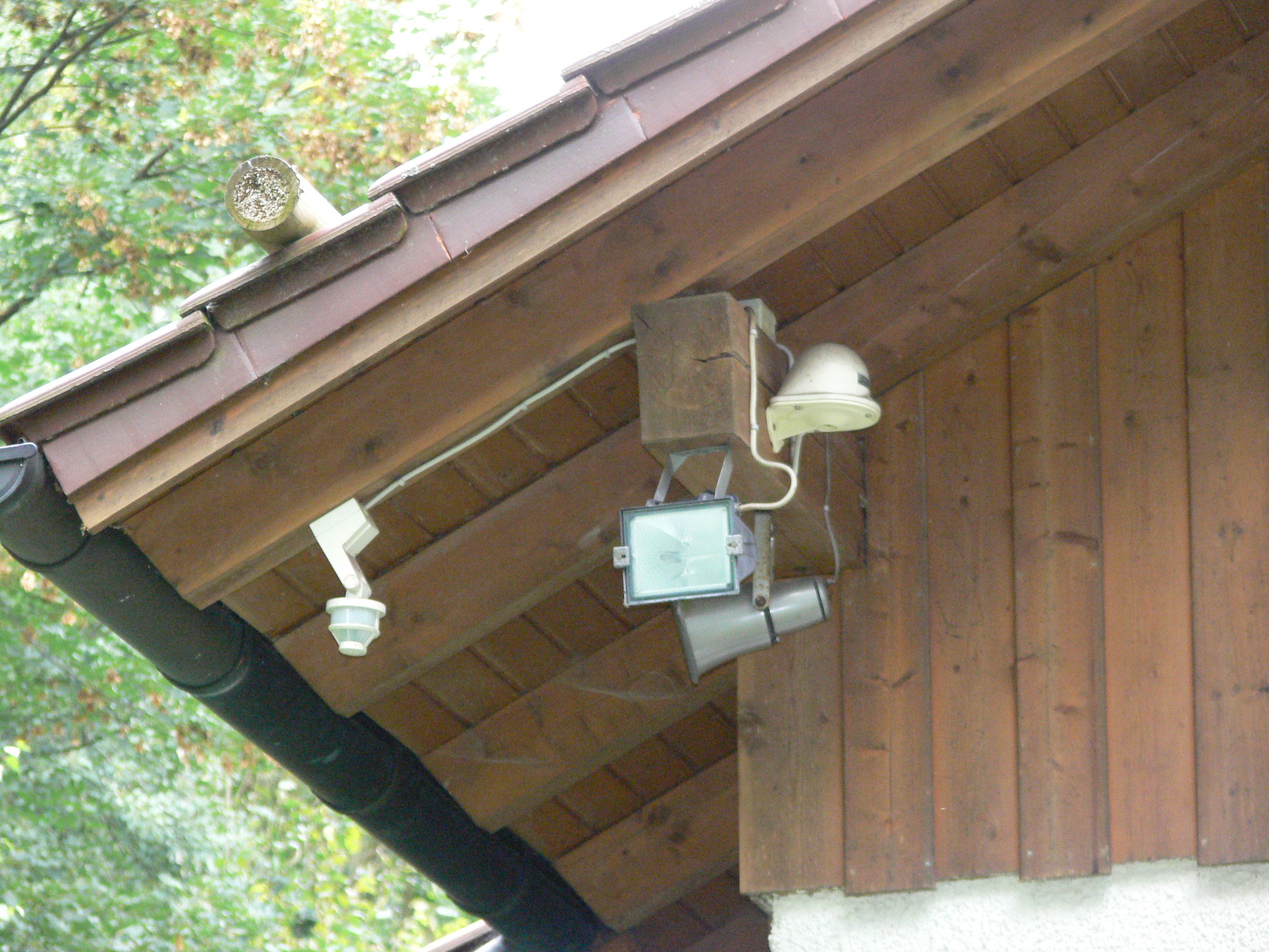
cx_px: 634
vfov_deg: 7.7
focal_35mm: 193
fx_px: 7076
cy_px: 476
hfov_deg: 10.2
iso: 400
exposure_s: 1/30
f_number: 3.6
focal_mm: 40.8
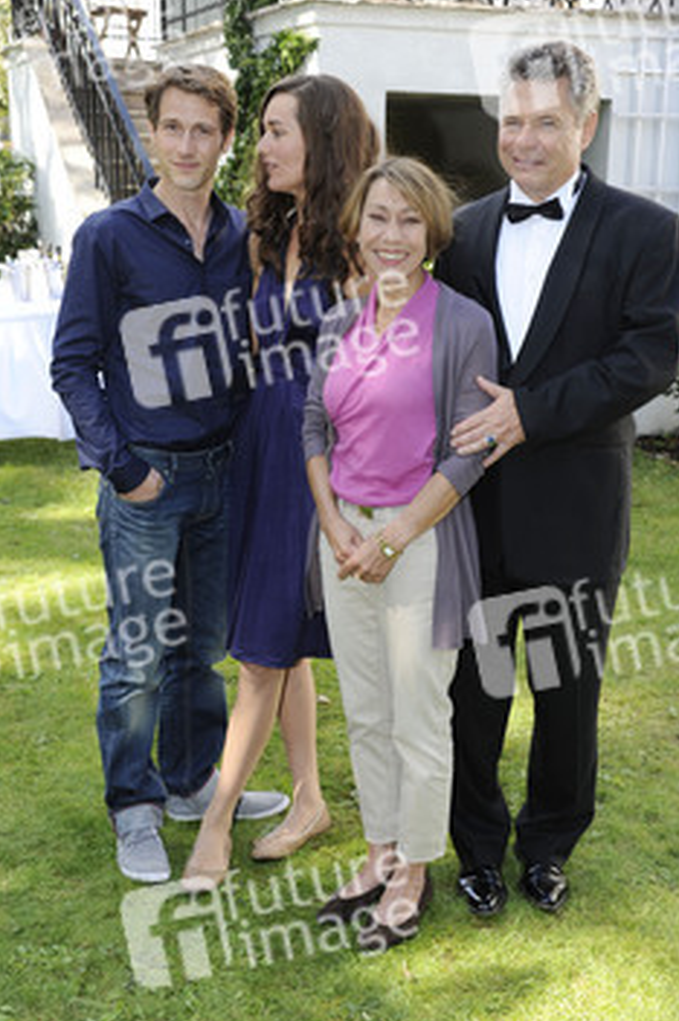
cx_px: 354
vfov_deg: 39.6
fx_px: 1417
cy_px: 484
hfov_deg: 26.9
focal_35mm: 50
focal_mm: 44
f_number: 6.3
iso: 400
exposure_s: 1/200
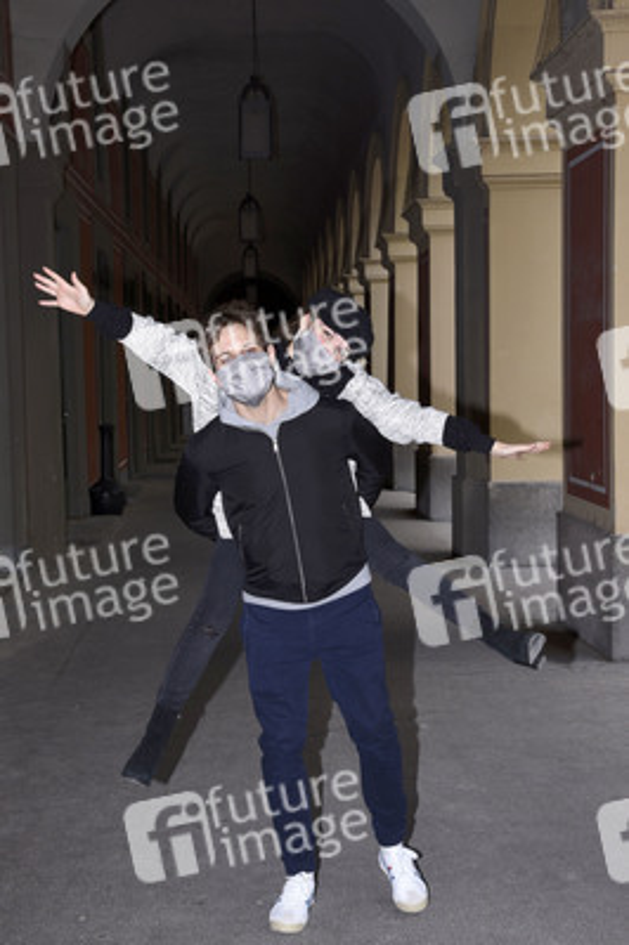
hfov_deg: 26.9
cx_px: 314
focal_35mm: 50
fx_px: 1313
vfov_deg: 39.6
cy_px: 472
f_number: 11
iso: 400
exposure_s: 1/160
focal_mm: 50
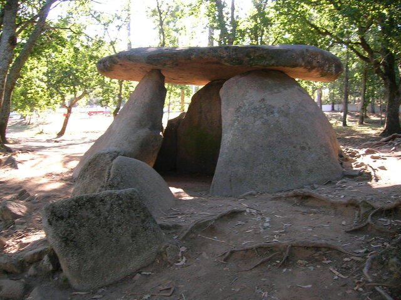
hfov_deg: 54.0
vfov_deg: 41.7
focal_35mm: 34
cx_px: 200
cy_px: 150
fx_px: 394
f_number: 2.9
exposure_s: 1/30.5
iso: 50
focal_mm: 5.7
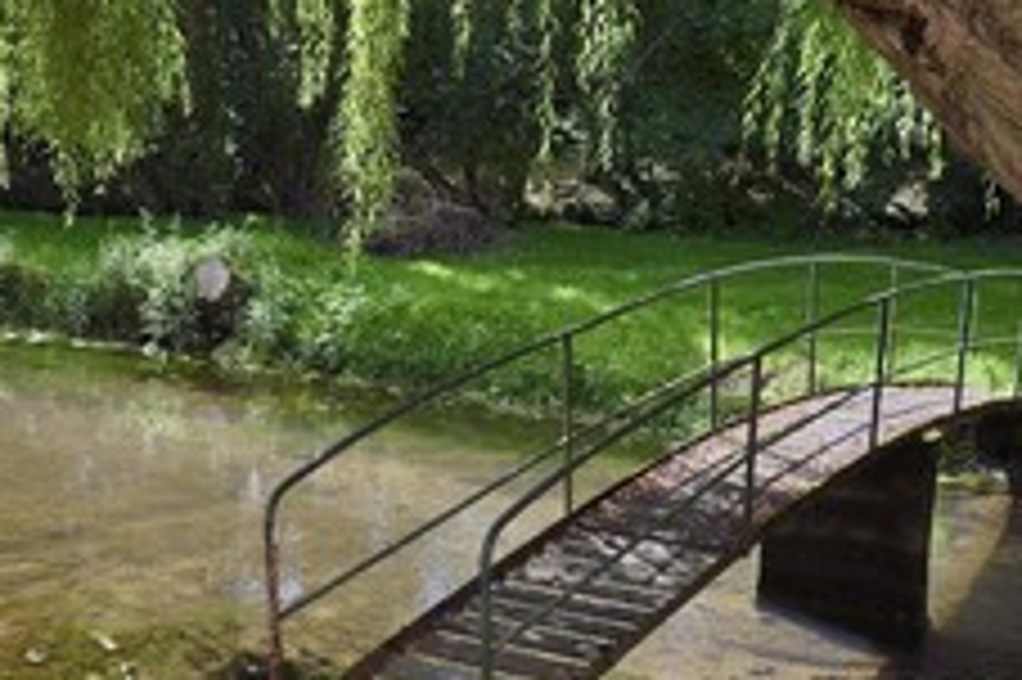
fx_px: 1787
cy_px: 288
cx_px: 277
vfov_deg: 21.5
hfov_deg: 31.4
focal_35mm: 63
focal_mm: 34
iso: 200
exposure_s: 1/80
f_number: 9
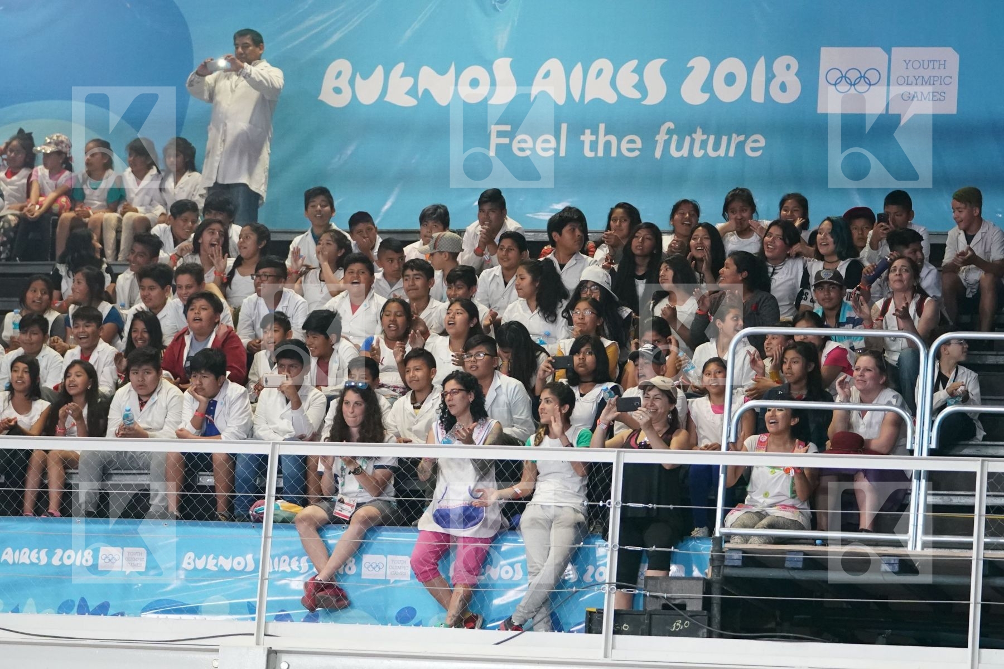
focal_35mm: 151
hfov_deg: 13.6
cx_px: 502
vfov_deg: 9.1
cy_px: 334
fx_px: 4211
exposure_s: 1/1000
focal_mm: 101
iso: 6400
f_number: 2.8
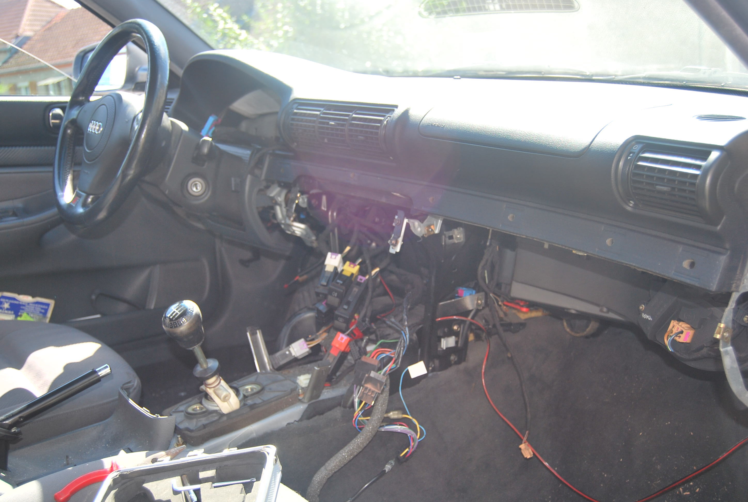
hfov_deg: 49.5
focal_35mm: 39
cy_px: 251
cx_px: 374
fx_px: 812
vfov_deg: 34.4
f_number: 4
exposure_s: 1/125
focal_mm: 26
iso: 110
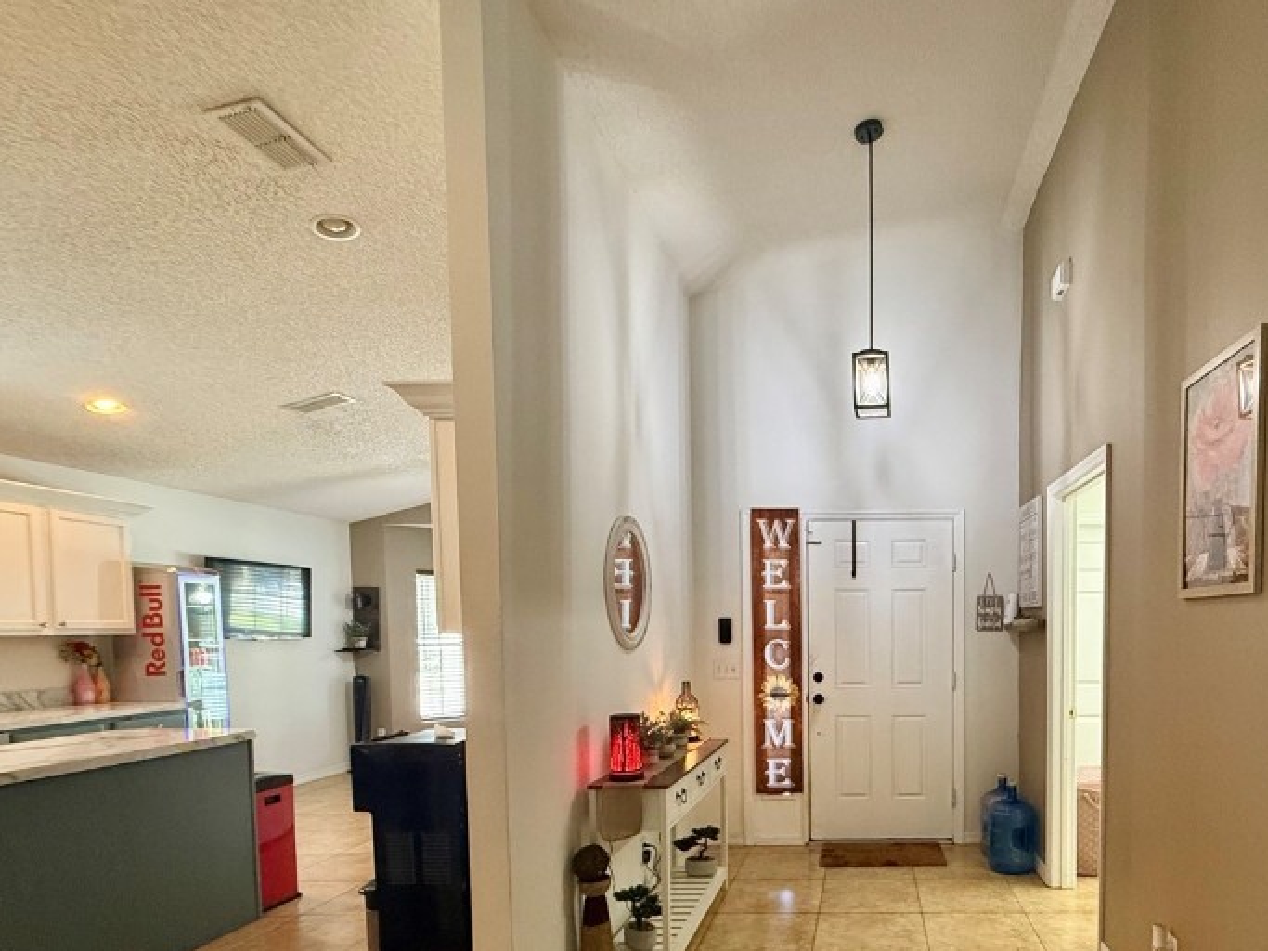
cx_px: 876
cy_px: 669
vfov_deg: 61.1
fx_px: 769
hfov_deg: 75.7
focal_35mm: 21
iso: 640
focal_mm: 2.22
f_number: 2.2
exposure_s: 1/120
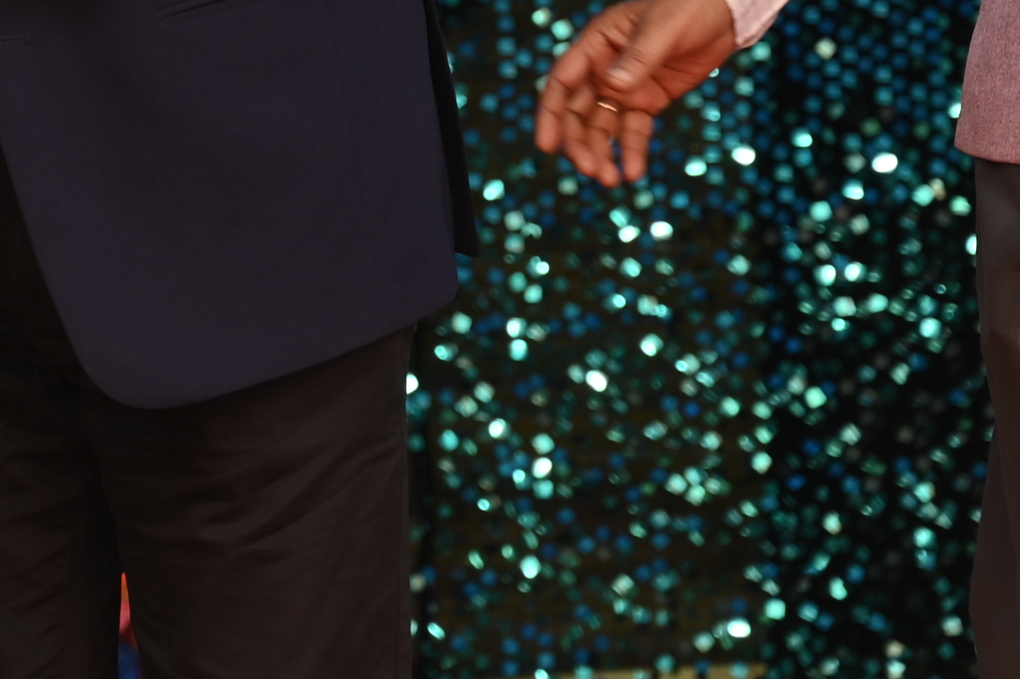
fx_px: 8608
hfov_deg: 6.8
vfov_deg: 4.5
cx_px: 51
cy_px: -215
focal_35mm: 304
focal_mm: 70
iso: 100
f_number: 4.5
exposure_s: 1/100
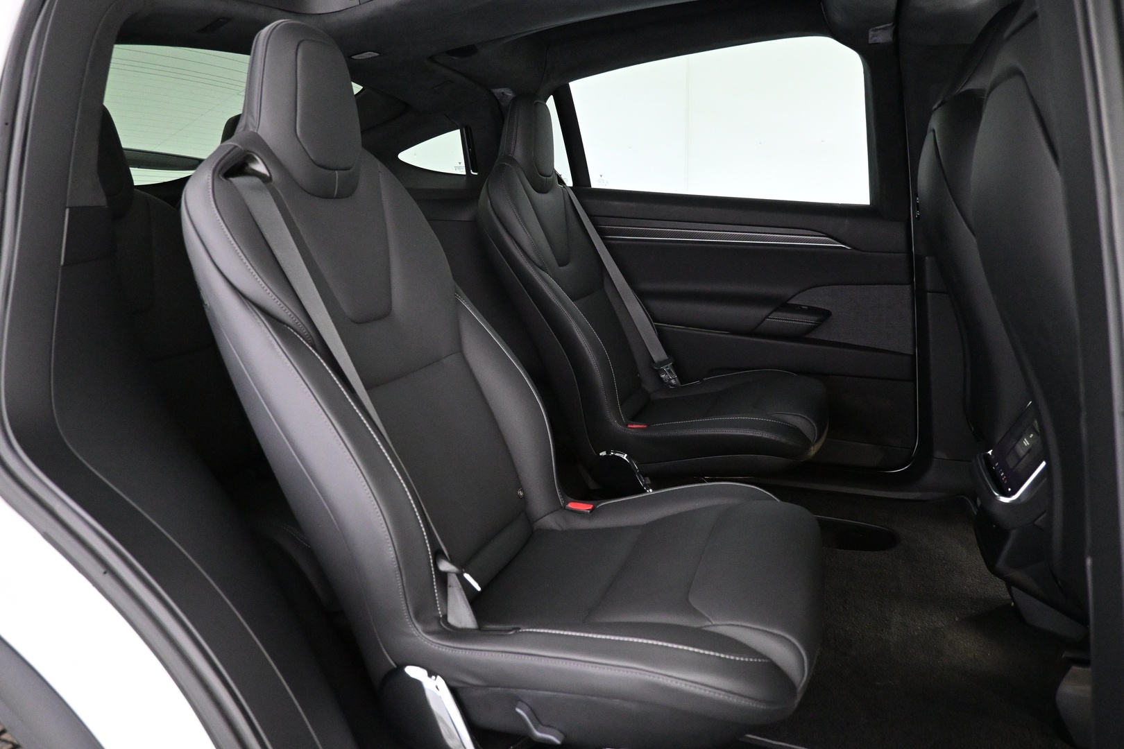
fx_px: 749
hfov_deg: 73.7
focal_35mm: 24
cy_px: 374
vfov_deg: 53.1
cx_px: 562
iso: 4000
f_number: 3.5
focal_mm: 16
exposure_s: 1/30
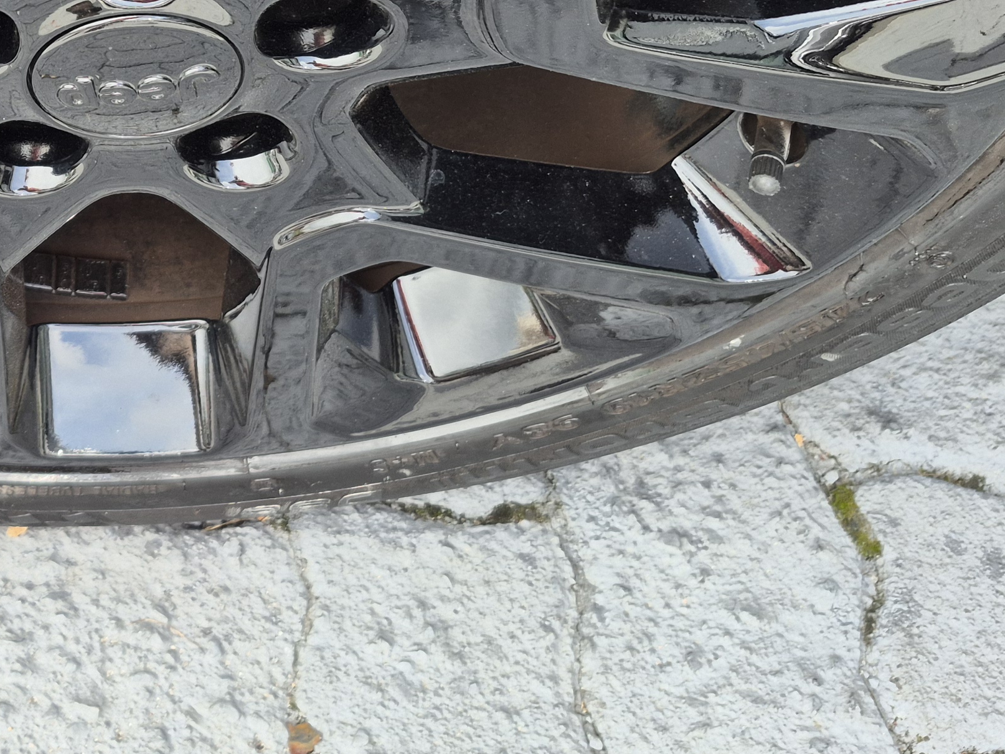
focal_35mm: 57
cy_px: -62
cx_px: 62
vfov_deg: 24.1
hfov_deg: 31.8
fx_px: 1655
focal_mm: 5.4
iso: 32
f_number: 1.8
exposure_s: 1/180
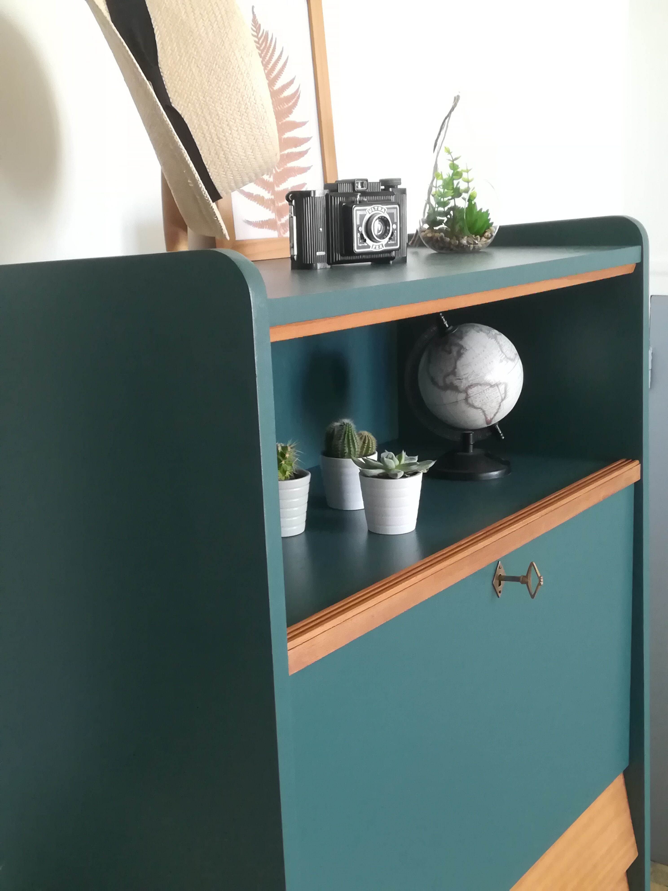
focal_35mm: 44
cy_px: 446
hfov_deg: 32.9
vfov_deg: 42.9
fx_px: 1132
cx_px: 334
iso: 320
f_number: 2.2
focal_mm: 3.83
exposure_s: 1/25
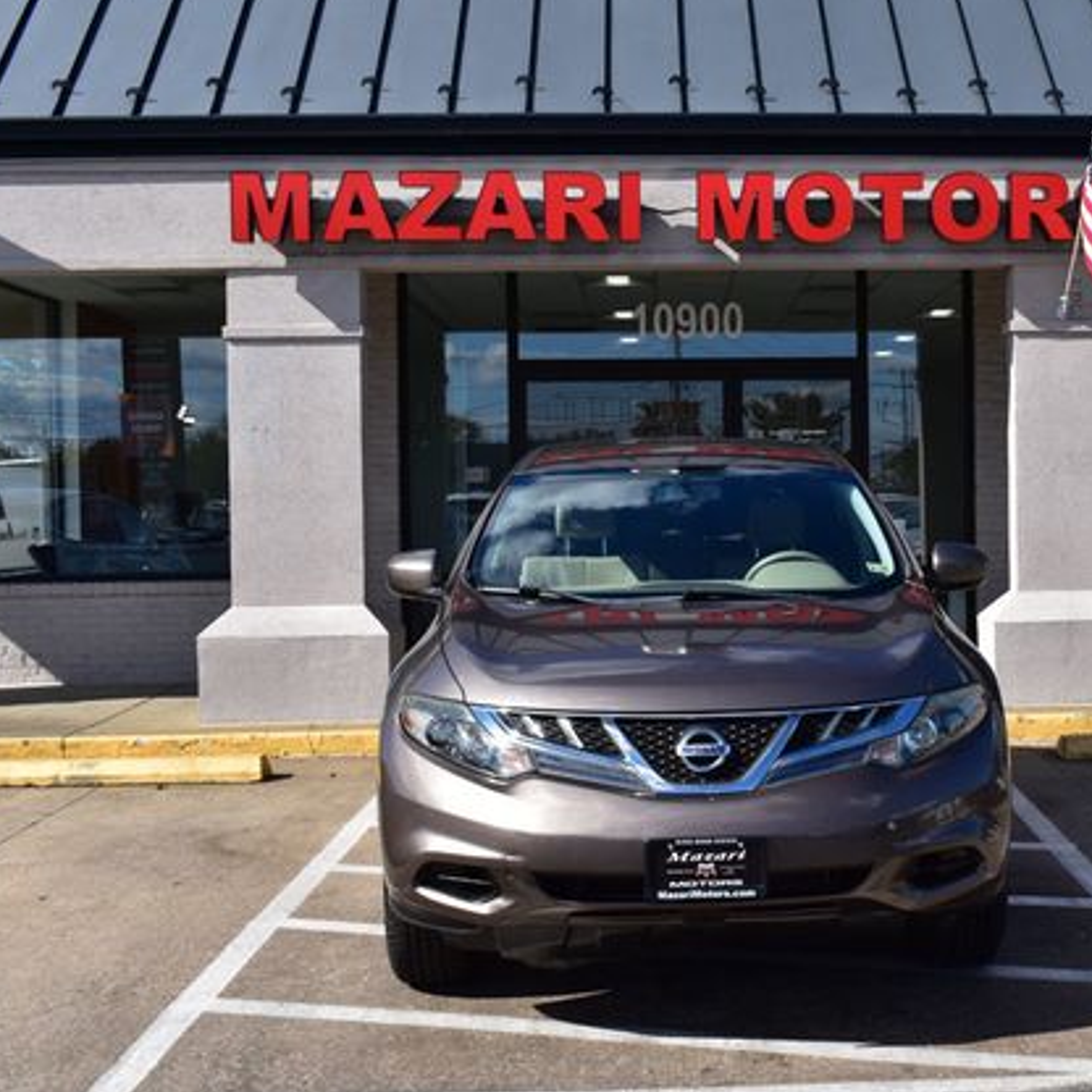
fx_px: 1677
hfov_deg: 35.3
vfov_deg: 36.1
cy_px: 541
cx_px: 808
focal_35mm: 47
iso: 280
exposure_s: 1/500
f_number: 11
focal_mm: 24
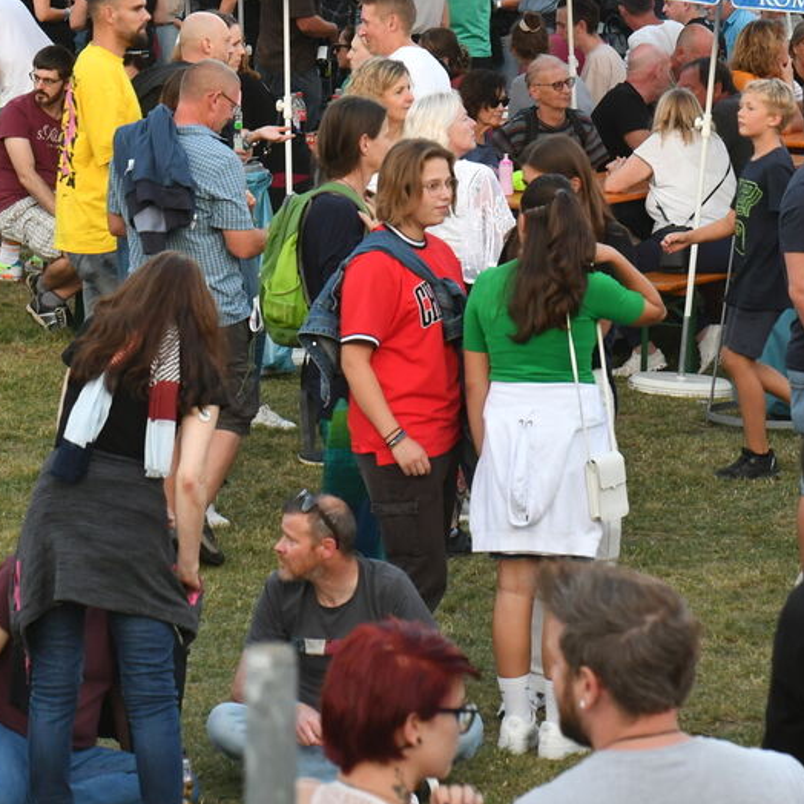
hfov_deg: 9.7
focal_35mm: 181
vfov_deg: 9.7
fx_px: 4756
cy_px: 353
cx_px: 308
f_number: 6.3
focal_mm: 62
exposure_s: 1/160
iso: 800
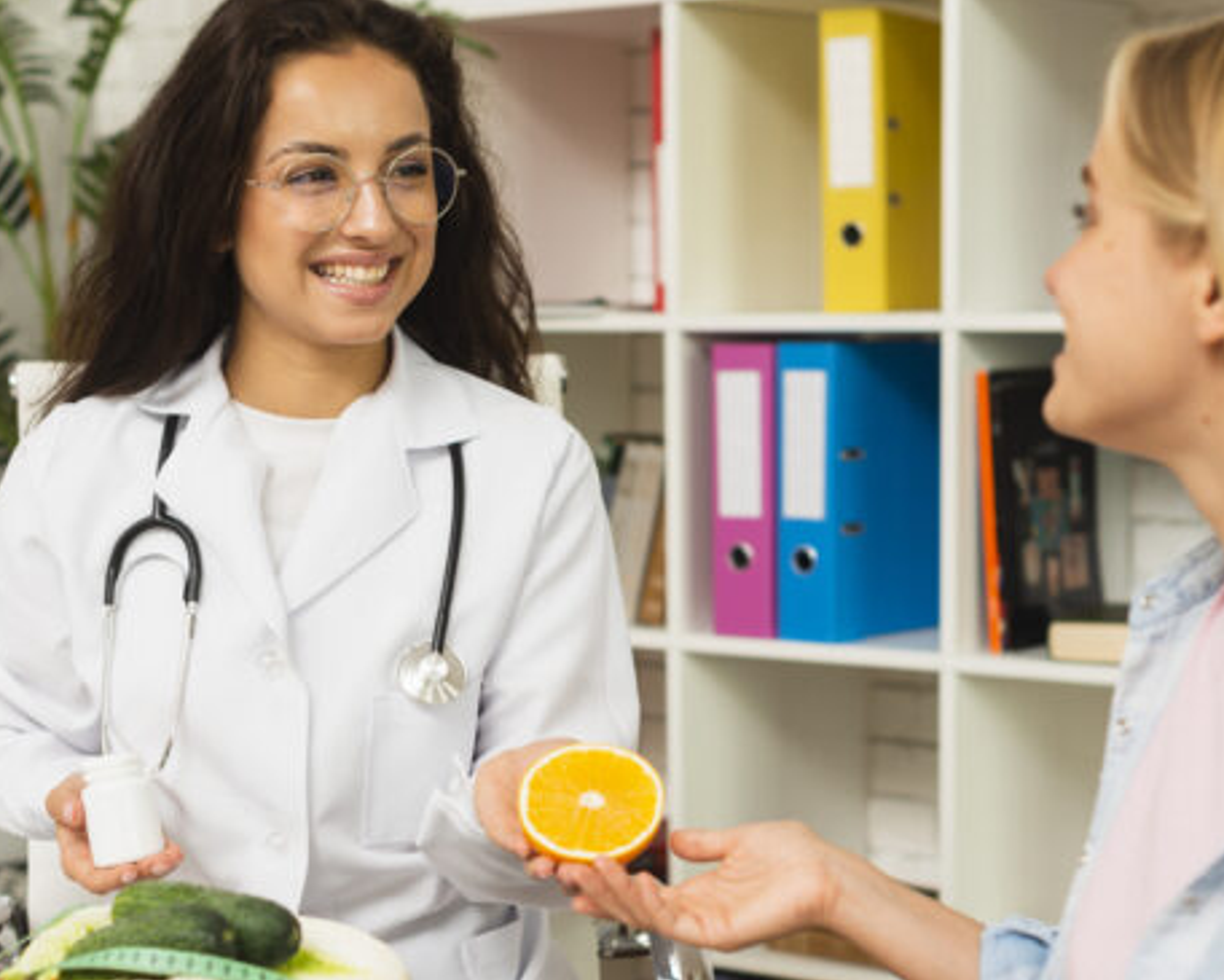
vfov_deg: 19.4
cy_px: 662
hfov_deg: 24.1
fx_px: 2862
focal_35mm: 79
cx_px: 566
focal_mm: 50
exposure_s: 1/160
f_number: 3.2
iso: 125
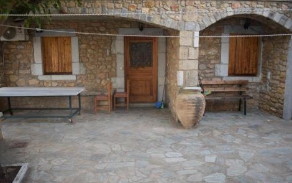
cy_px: 96
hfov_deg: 58.9
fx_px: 259
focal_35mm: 33
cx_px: 147
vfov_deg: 38.9
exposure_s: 1/80
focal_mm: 21
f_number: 4.5
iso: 400
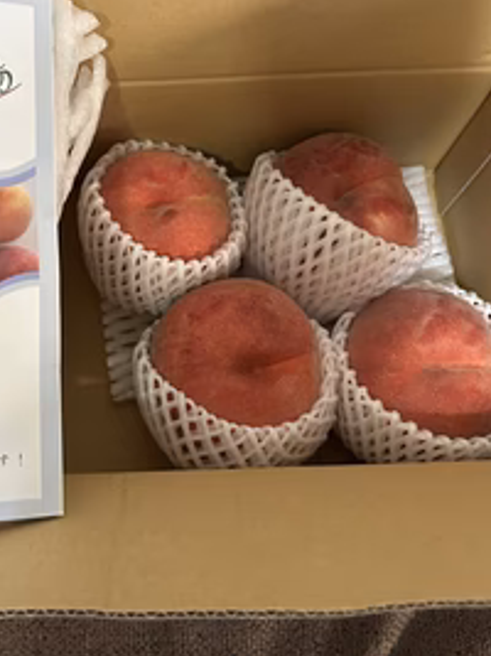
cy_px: 275
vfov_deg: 47.7
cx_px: 162
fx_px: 738
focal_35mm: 39
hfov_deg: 36.4
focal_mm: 5.7
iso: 400
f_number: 1.5
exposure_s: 1/36
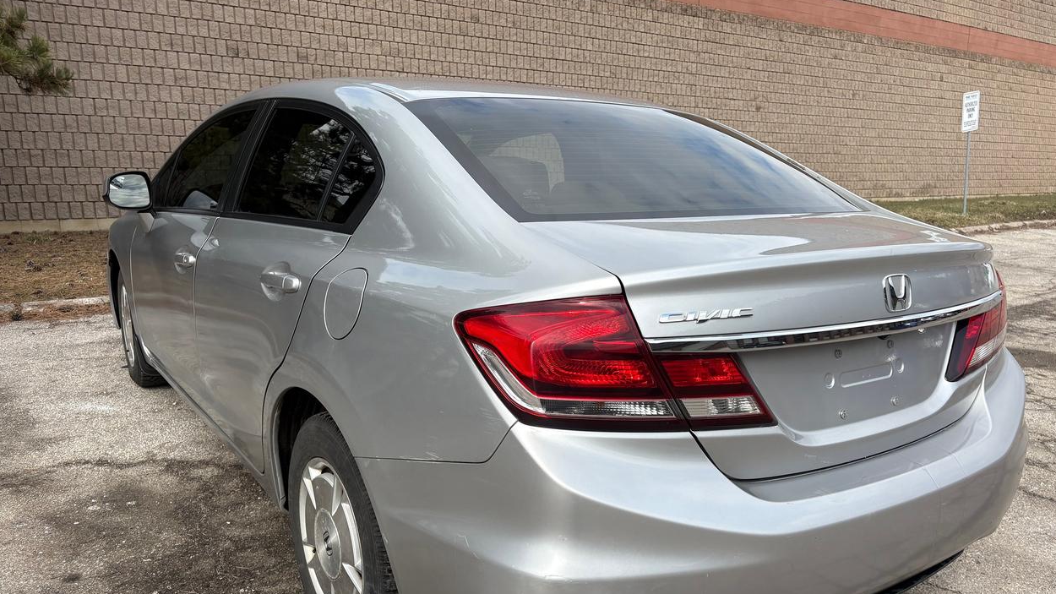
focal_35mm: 29
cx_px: 538
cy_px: 361
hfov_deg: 66.1
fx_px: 812
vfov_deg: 40.0
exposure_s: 1/2012
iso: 50
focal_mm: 5.96
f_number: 1.6
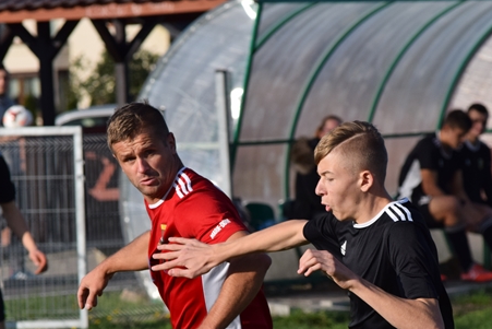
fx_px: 6029
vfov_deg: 3.1
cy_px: 274
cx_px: 275
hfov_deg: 4.7
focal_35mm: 441
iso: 320
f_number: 8
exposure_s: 1/2000
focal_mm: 170
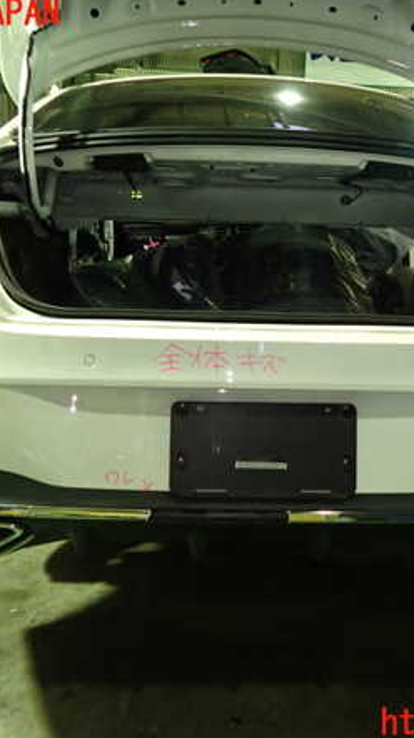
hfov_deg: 31.8
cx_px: 257
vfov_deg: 54.0
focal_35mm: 37
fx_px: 723
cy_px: 369
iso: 640
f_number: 2
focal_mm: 4.5
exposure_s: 1/30
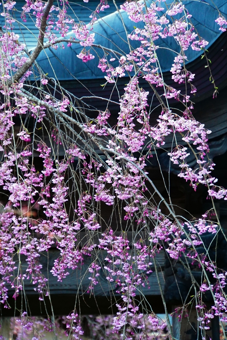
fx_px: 2213
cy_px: 170
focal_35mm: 234
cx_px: 114
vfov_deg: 8.8
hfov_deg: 5.9
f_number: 6.3
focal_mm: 155.9
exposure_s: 1/250
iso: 1600
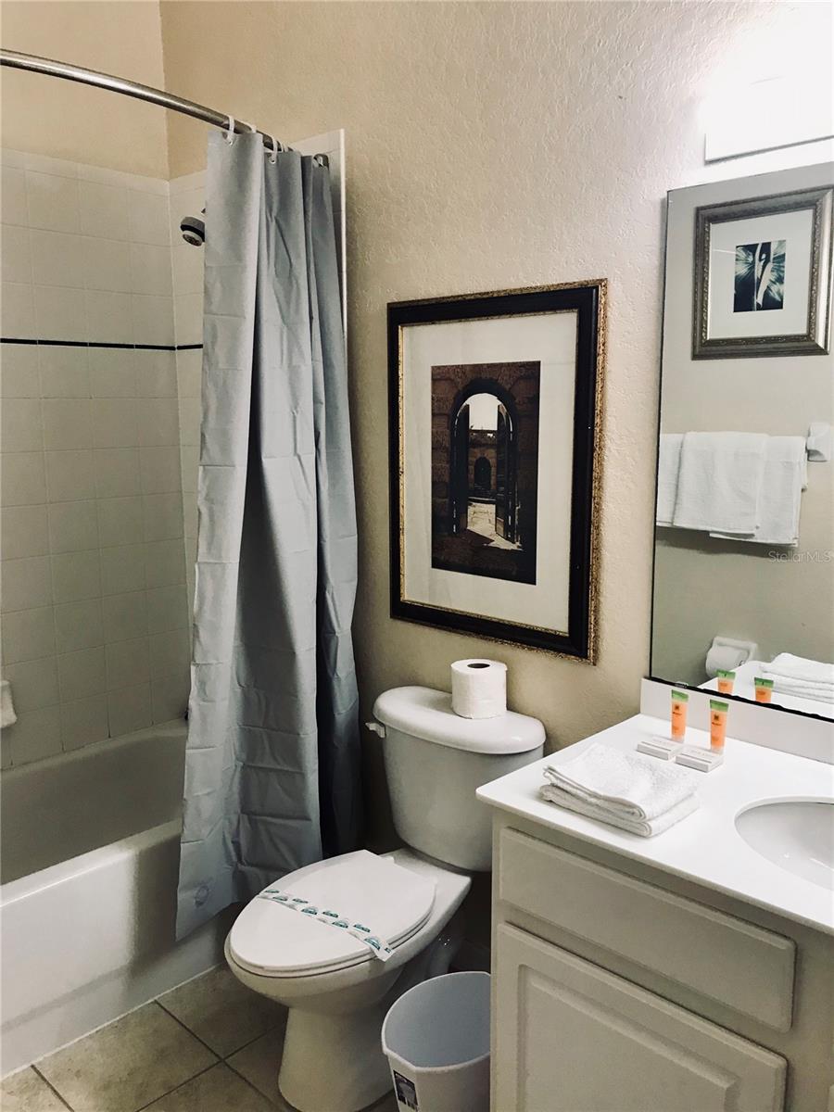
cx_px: 417
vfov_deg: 63.4
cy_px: 556
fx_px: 899
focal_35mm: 28
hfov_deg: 49.7
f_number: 1.8
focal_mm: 3.99
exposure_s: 1/30
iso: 32
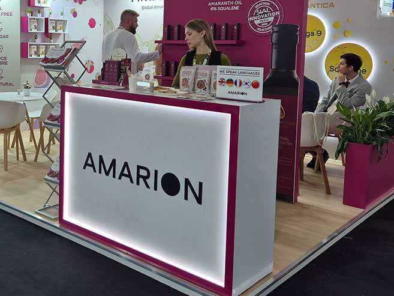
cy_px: 84
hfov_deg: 43.1
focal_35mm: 42
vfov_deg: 33.8
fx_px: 478
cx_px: 91
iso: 32
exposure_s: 1/100
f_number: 1.8
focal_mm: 5.4
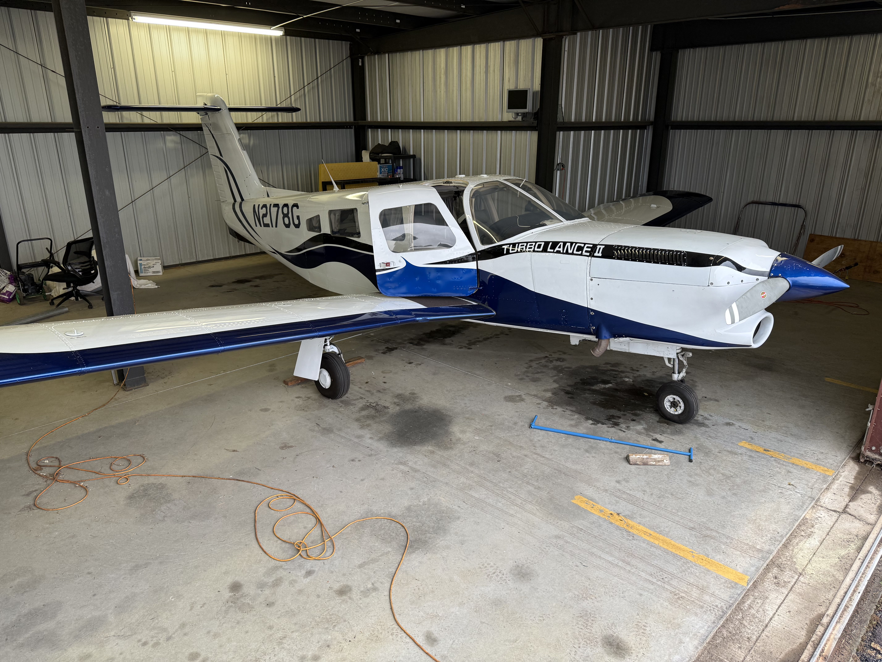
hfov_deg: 71.6
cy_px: 331
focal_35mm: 24
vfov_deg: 56.8
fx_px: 612
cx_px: 441
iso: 80
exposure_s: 1/120
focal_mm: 6.76
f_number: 1.78
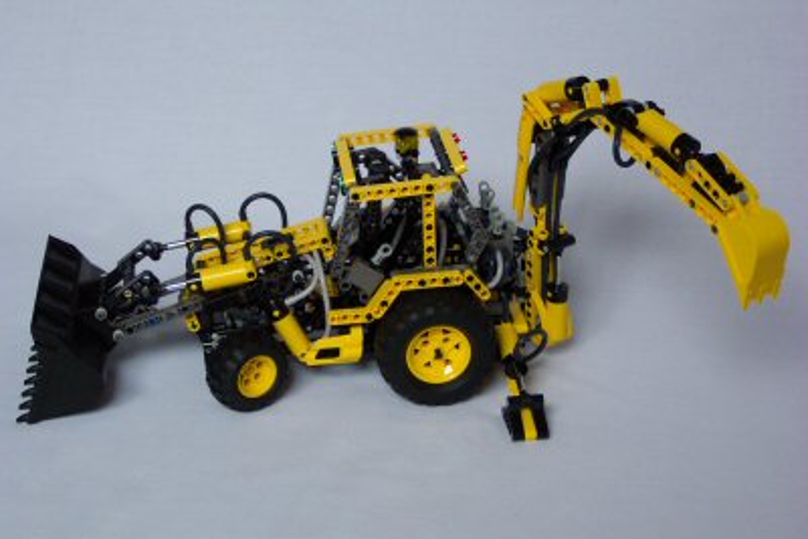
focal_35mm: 63
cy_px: 270
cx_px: 404
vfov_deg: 21.6
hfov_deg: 31.9
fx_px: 1414
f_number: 3.4
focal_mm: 13.3
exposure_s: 1/45
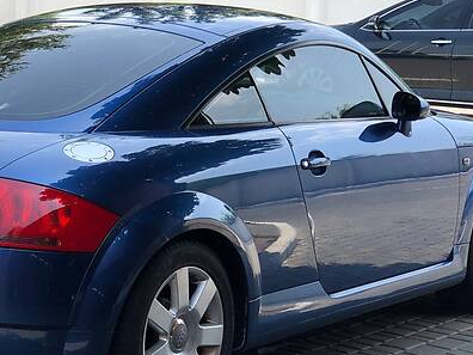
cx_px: 134
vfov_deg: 14.1
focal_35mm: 105
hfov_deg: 18.6
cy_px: 184
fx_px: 1435
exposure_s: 1/322
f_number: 2.4
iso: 16
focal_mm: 6
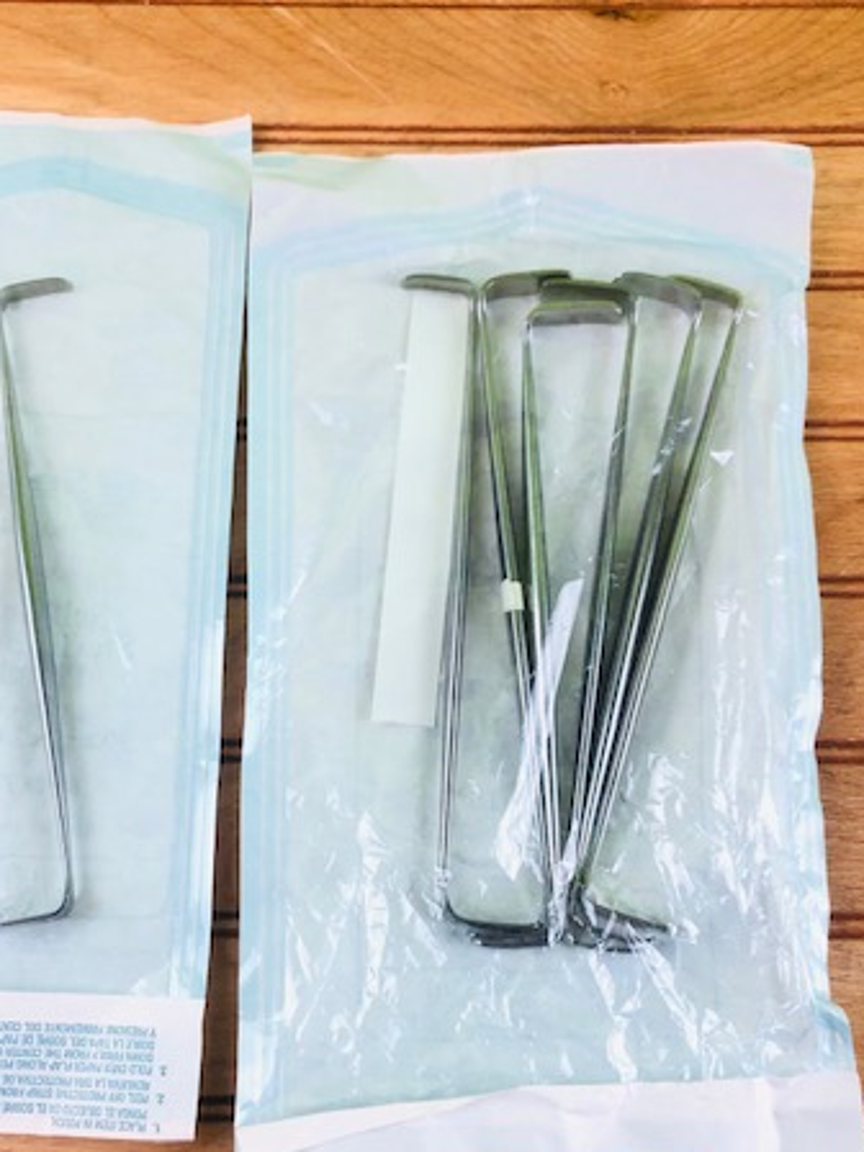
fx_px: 1331
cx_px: 345
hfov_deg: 35.8
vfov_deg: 46.4
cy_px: 720
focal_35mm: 40
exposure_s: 1/120
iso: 50
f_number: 1.8
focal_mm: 3.99
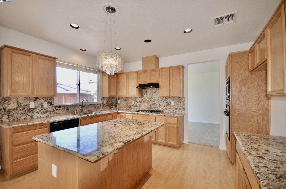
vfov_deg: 77.1
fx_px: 119
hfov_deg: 100.5
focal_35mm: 15
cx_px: 143
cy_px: 94
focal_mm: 10
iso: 400
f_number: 4
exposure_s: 1/125
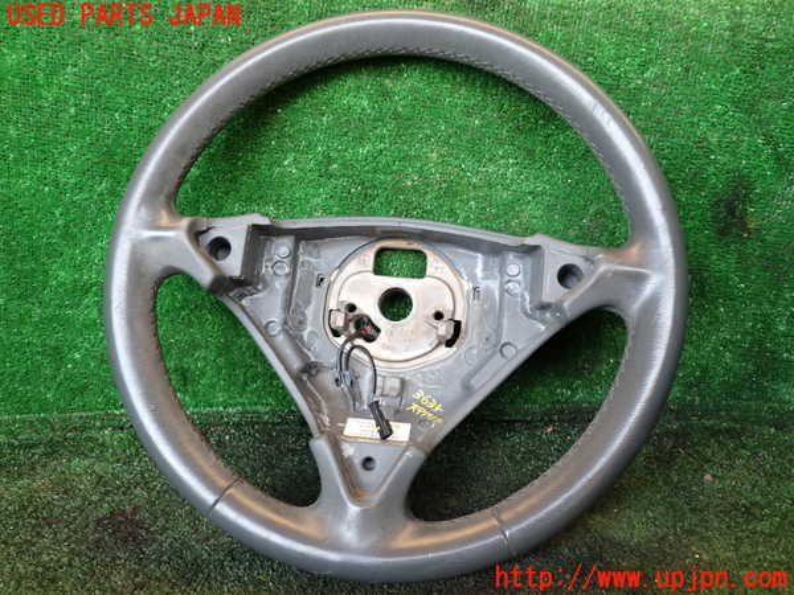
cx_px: 397
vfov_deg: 46.8
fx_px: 688
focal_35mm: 30
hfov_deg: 60.0
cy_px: 298
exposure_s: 1/30
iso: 200
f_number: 2.3
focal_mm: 5.4
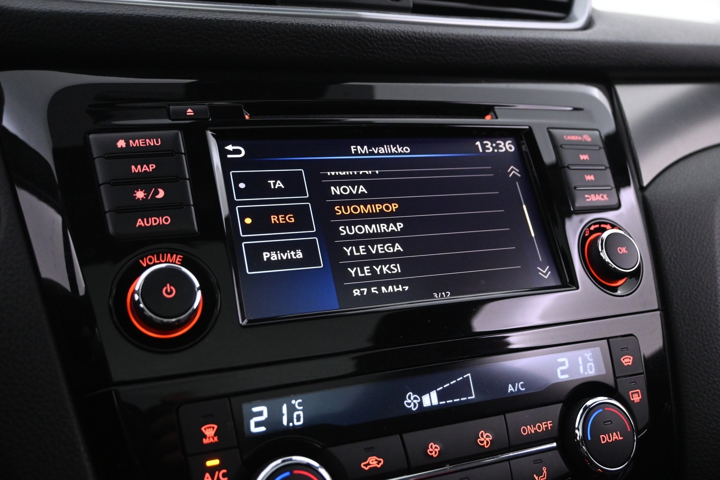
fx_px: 690
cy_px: 240
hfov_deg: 55.1
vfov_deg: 38.4
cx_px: 360
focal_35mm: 34
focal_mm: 23
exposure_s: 1/30
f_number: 4.2
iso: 3200
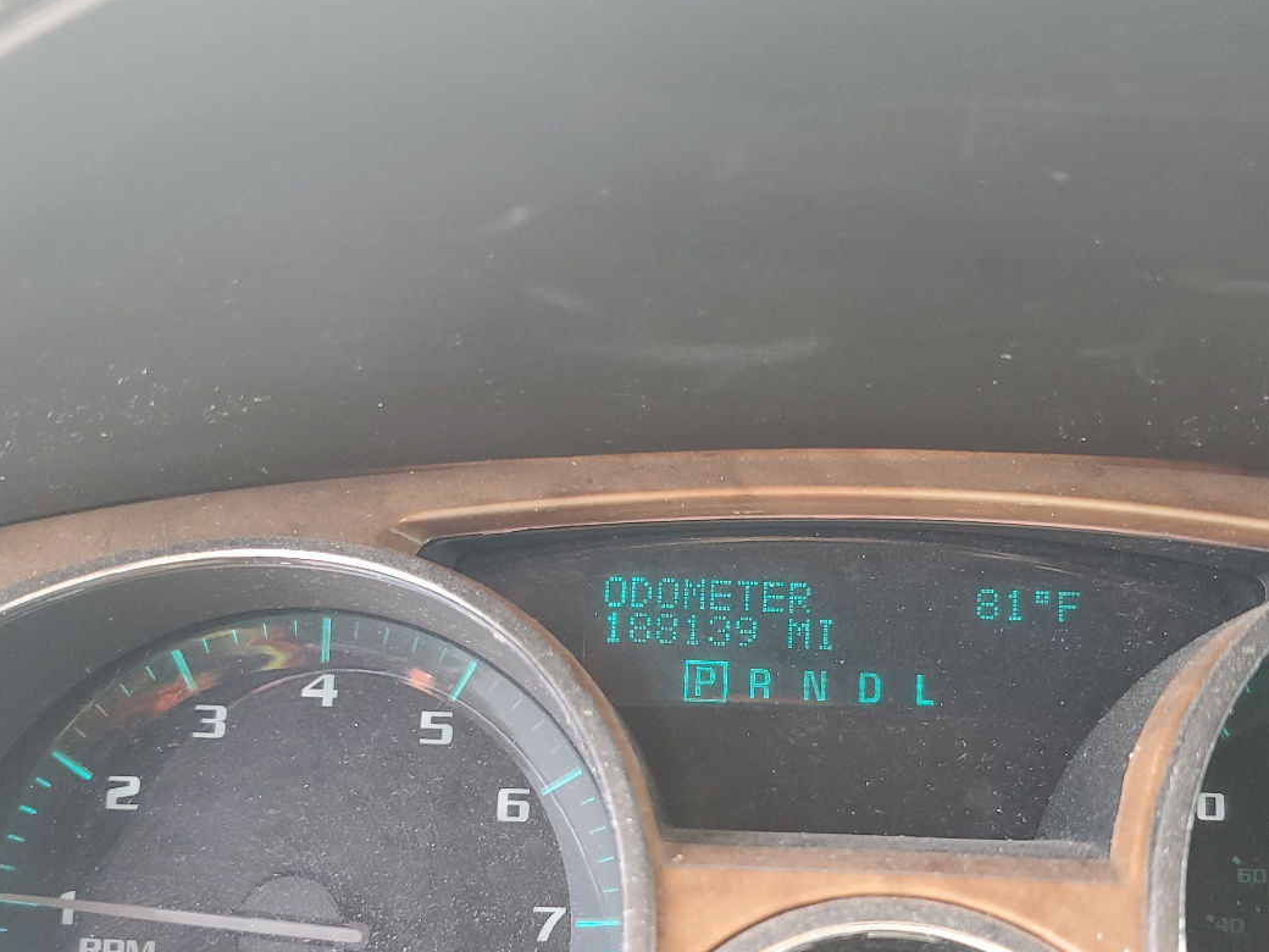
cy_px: 679
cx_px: 681
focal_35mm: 40
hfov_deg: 46.8
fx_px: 1466
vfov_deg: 35.4
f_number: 1.5
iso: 79
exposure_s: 1/120
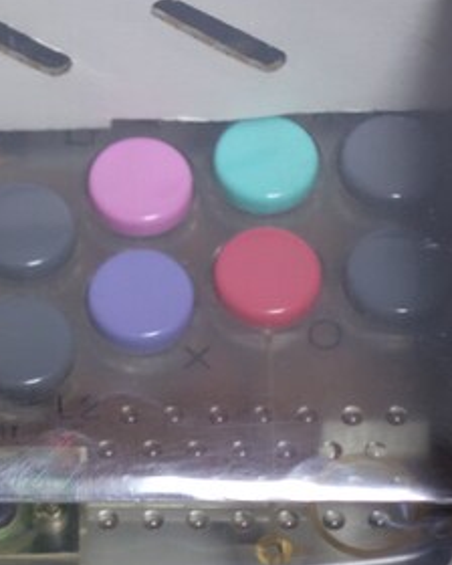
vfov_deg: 10.2
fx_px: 3177
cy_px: 287
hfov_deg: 8.1
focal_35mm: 190
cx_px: -28
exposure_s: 1/40
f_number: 3.5
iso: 800
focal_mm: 23.27
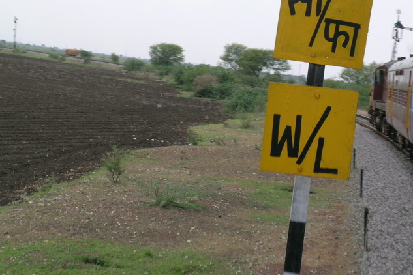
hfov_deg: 16.8
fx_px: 1400
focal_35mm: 122
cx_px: 206
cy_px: 119
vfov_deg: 11.2
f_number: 7.3
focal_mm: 24
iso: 50
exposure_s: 1/120
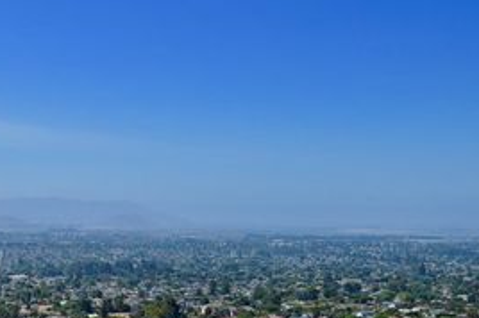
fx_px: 744
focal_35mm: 56
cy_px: 211
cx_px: 141
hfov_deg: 35.2
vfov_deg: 24.0
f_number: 7.1
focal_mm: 20
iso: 100
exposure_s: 1/400
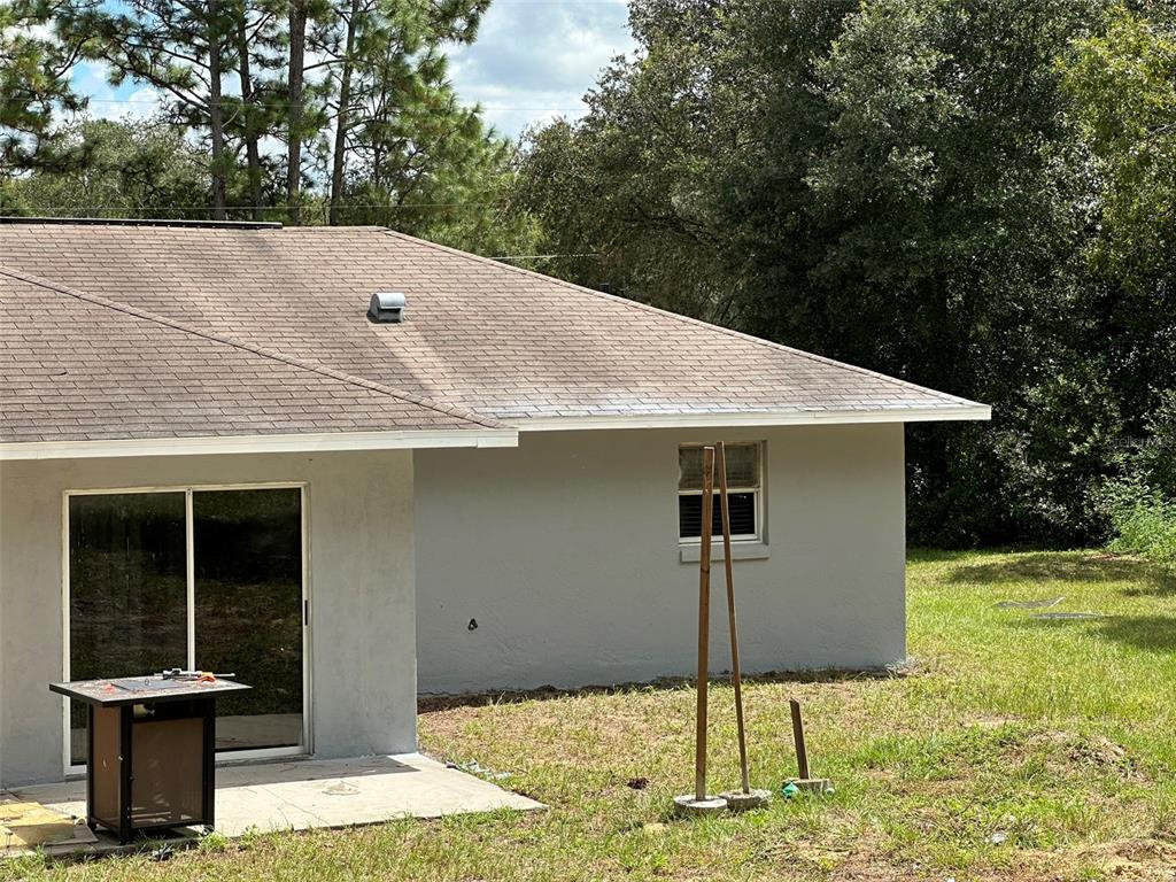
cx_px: 588
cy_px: 441
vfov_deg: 19.1
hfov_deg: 25.3
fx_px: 2616
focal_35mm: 77
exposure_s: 1/467
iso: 32
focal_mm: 9
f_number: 2.8
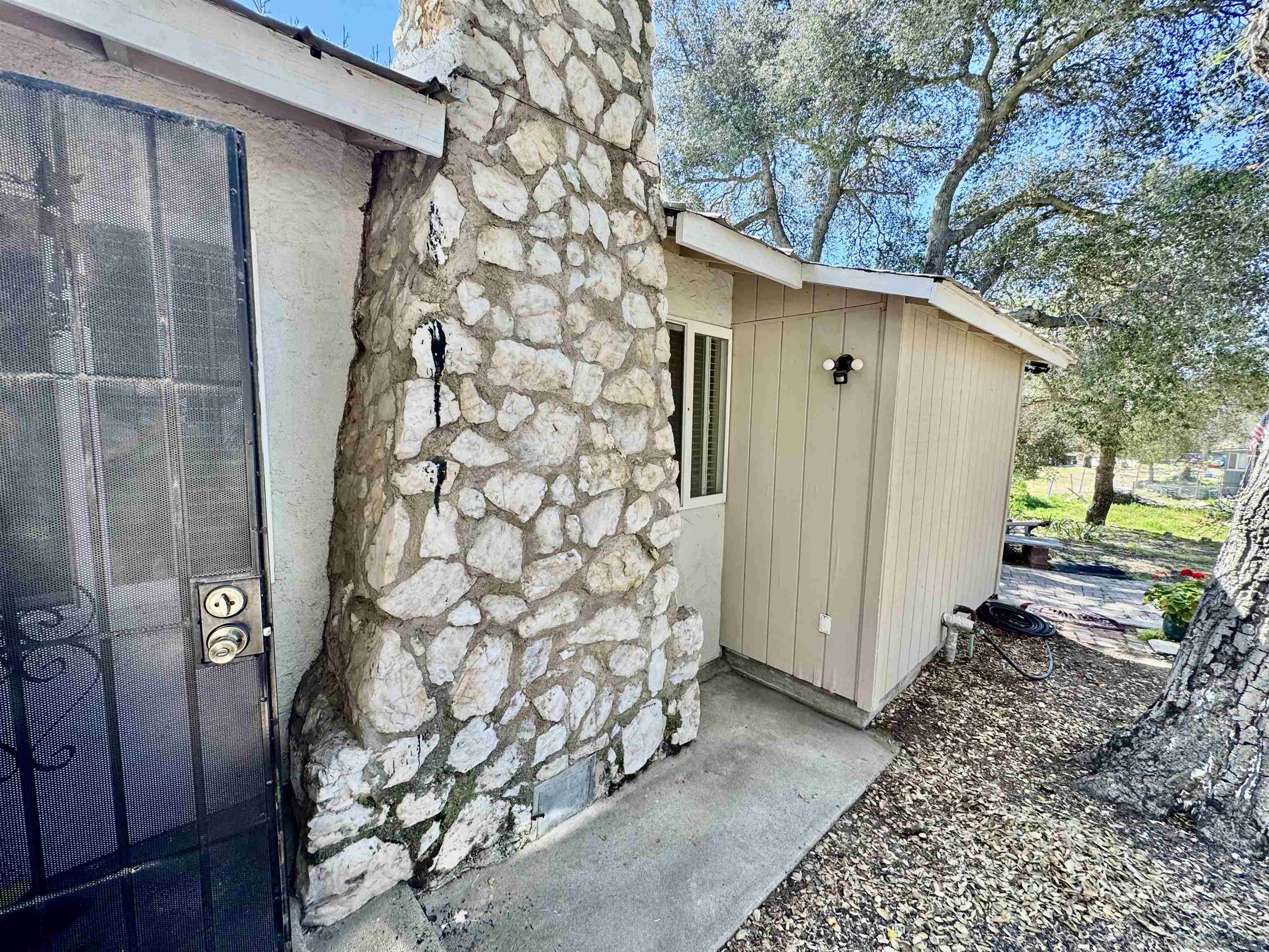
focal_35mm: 14
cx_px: 634
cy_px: 476
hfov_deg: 102.1
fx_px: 513
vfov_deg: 85.7
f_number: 2.2
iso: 40
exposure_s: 1/153
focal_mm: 2.22
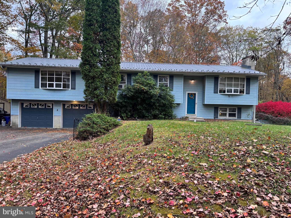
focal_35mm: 24
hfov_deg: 71.6
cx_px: 146
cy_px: 109
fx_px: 202
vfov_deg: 56.8
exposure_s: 1/121
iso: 100
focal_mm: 6.76
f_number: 1.78
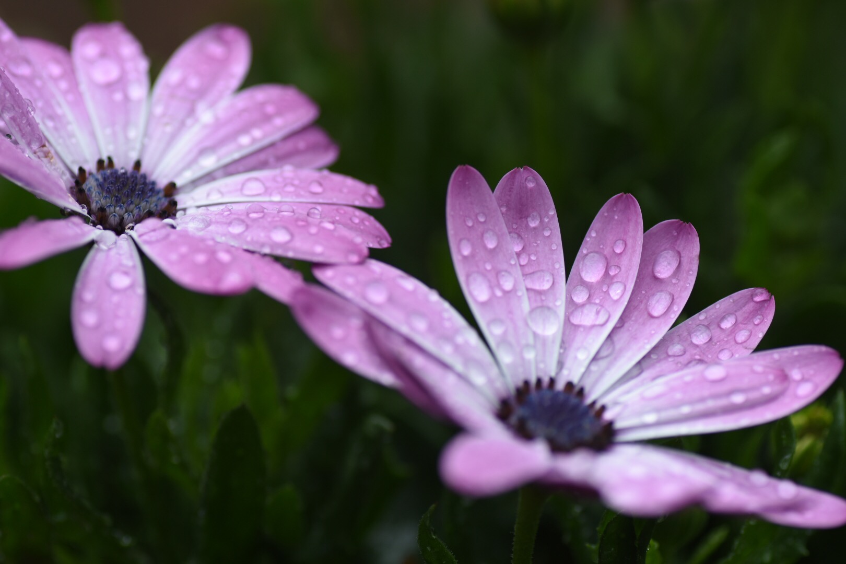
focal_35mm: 135
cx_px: 423
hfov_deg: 15.2
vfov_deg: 10.2
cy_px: 282
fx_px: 3172
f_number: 5
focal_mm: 90
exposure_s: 1/320
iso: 180
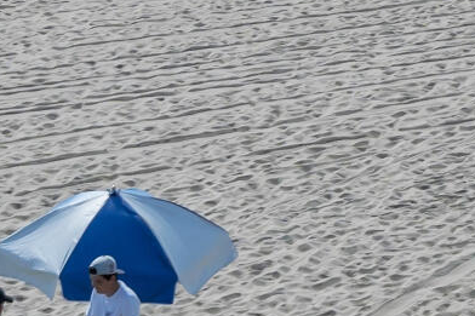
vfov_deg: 4.9
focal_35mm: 268
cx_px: 1087
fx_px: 3534
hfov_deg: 7.3
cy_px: -587
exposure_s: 1/800
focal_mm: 35
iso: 100
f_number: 8
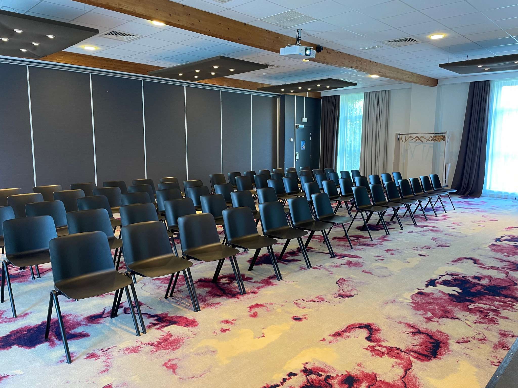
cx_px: 259
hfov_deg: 67.3
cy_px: 194
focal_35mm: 26
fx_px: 389
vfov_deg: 53.1
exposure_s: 1/50
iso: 100
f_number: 1.6
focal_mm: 4.2
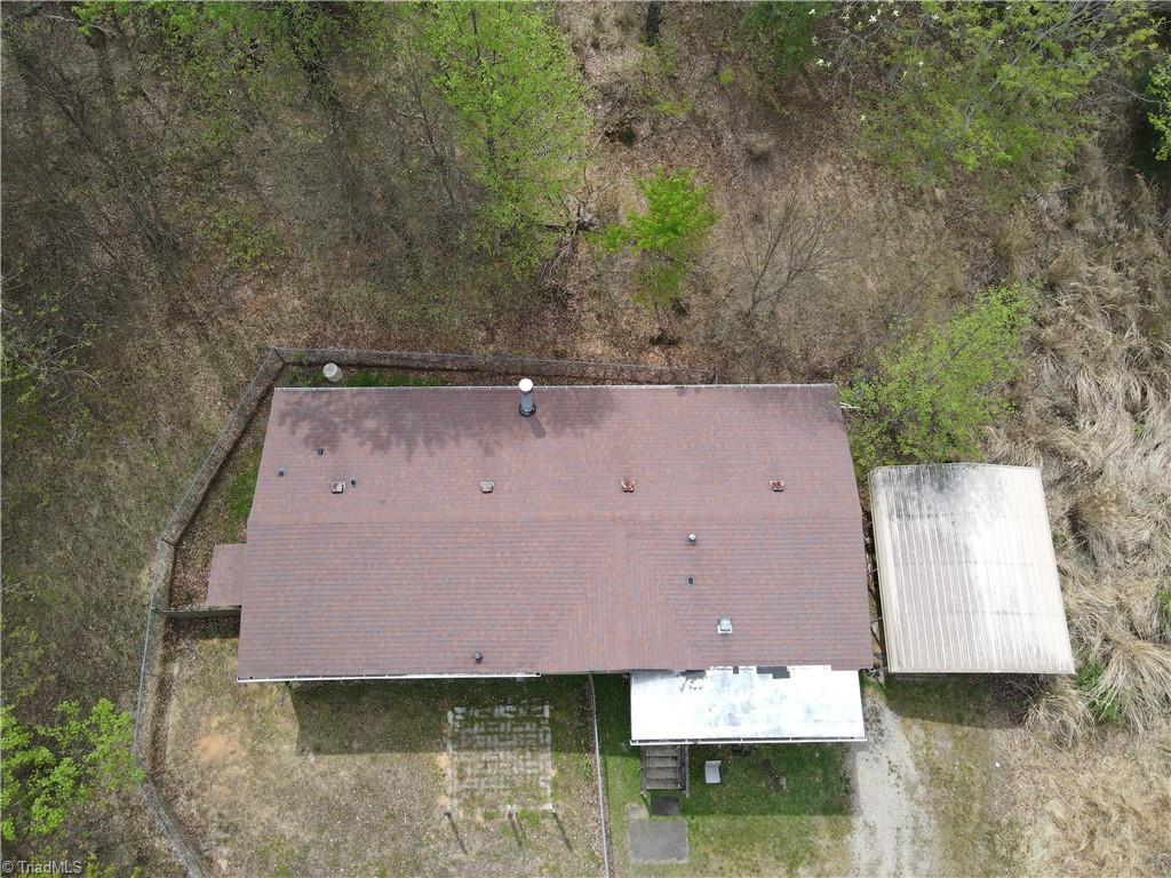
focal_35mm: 24
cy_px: 439
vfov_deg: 56.8
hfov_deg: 71.6
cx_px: 586
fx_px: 812
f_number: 2.8
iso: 100
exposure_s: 1/320
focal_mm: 4.5
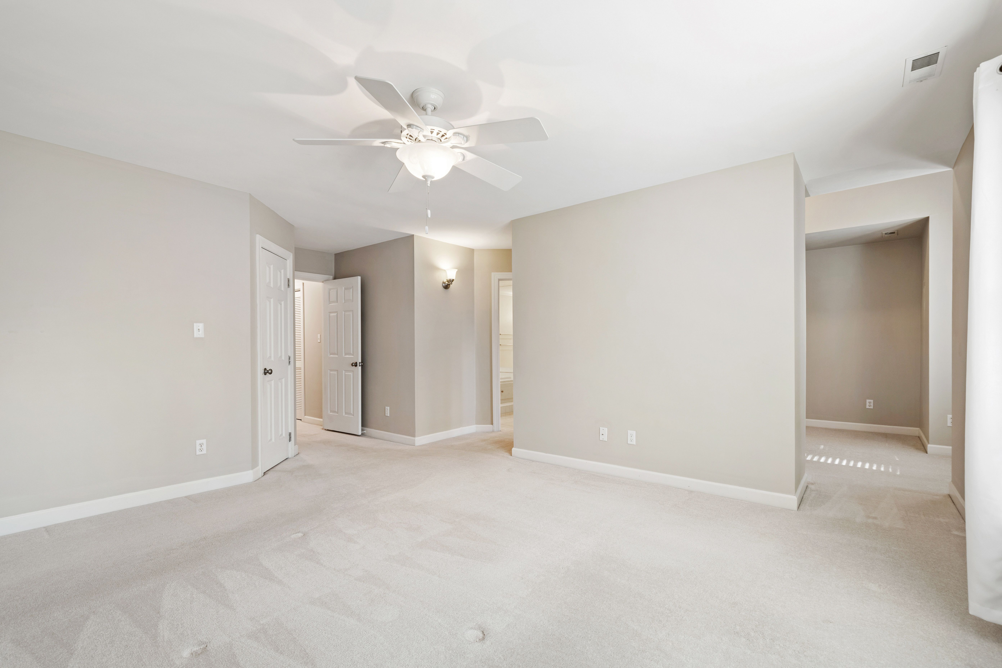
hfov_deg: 100.4
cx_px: 501
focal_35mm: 15
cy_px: 334
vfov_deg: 77.3
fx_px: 417
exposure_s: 1
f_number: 8
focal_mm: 10
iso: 100
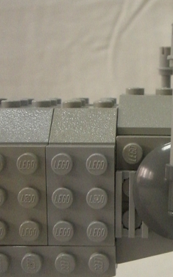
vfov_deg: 31.1
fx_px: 498
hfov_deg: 19.0
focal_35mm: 66
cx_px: 187
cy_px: 154
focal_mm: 6.2
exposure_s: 1/80
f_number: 2.7
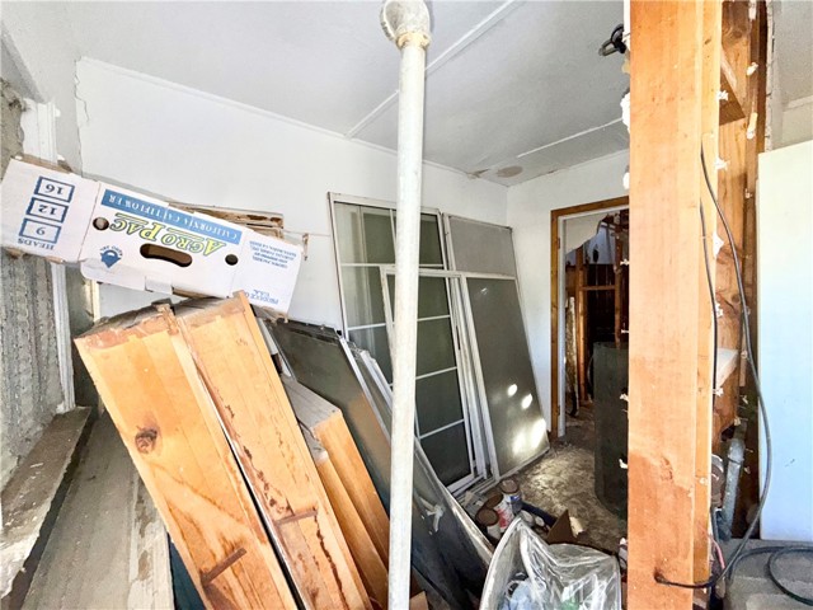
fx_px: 329
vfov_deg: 85.7
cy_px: 305
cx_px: 406
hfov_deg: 102.1
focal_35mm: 14
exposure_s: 1/60
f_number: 2.2
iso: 125
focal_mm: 2.22
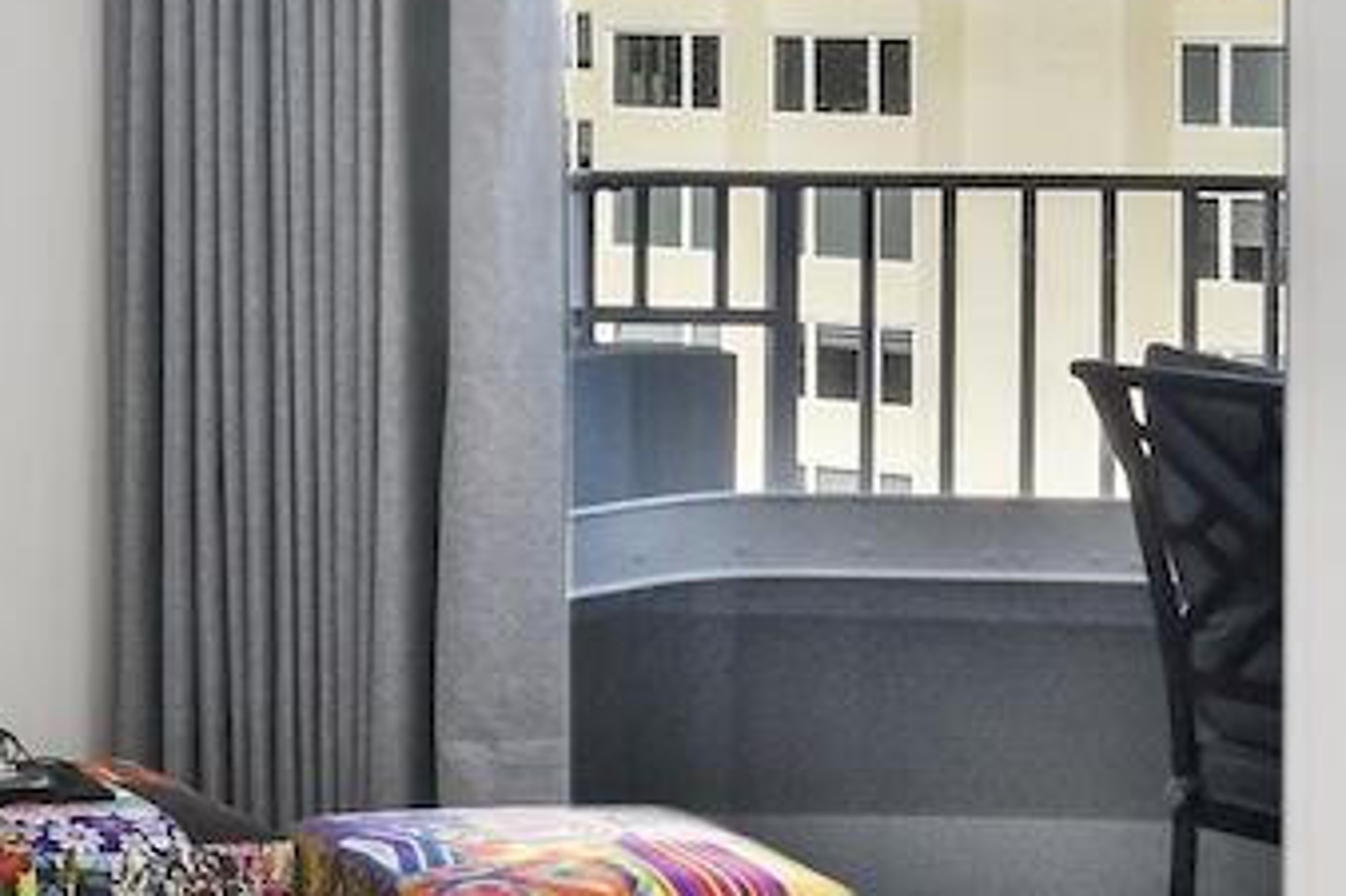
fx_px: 4073
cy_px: 705
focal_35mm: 109
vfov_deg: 12.5
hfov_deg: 17.0
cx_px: -659
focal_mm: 16
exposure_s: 1/15
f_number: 8
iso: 200
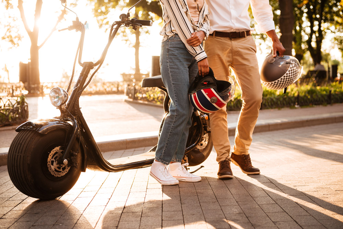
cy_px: 114
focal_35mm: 60
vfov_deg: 22.6
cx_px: 172
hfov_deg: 33.4
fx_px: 572
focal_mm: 60
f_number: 3.2
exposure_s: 1/320
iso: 400
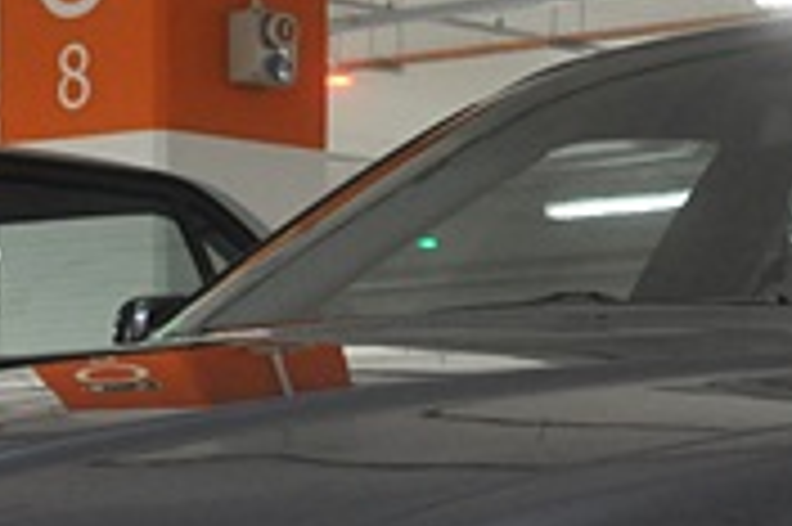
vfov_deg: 9.3
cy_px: 829
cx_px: 500
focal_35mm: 143
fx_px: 3149
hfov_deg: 14.3
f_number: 3.8
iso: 1000
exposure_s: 1/30
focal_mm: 21
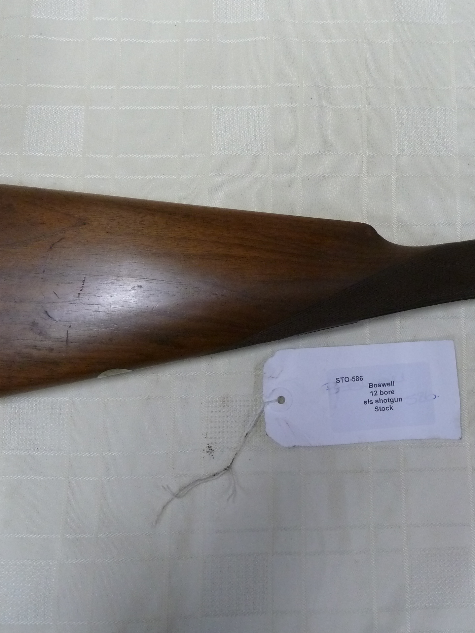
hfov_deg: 41.2
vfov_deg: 54.0
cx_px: 321
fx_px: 622
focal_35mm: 34
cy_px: 314
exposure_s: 1/30
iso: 320
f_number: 3.3
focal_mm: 4.1
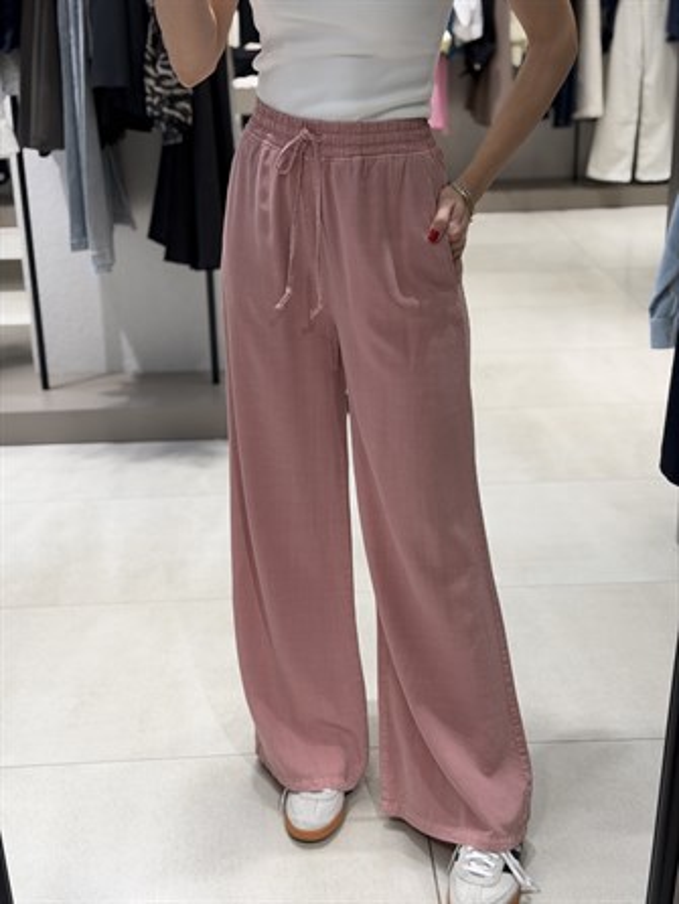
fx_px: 1254
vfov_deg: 39.6
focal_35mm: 48
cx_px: 340
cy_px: 452
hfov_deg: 30.3
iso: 50
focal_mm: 6.76
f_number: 1.78
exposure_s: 1/100
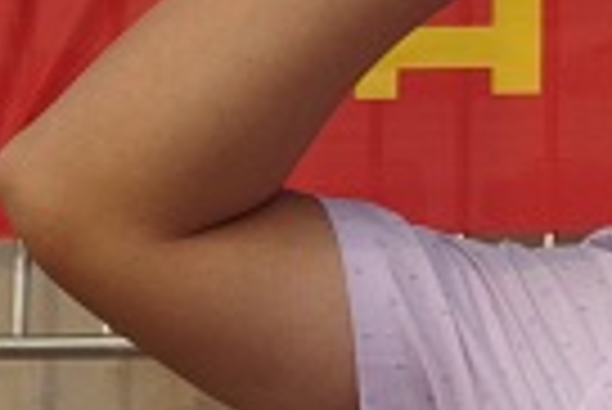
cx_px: 1026
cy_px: 354
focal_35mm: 187
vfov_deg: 7.3
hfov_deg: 10.5
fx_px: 3182
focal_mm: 30.63
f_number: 5.6
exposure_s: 1/2500
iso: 800
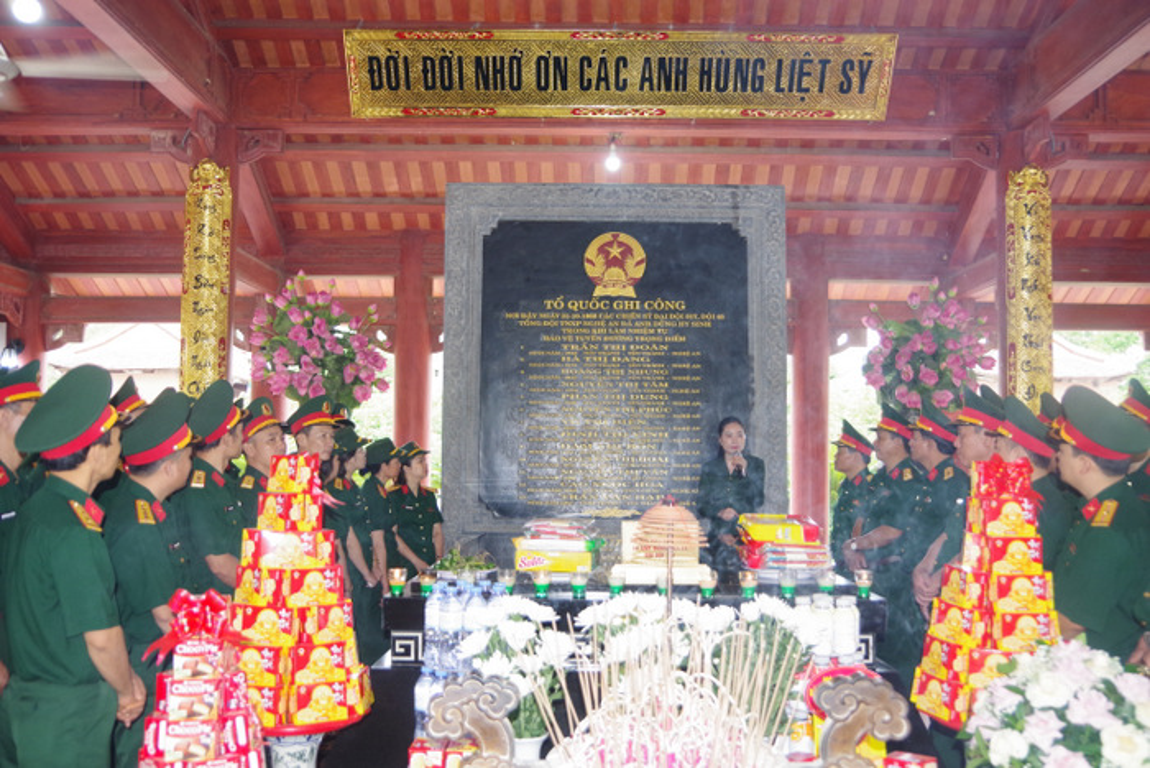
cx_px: 575
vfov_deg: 42.3
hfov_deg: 60.3
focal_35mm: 31
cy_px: 384
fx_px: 990
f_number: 4
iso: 800
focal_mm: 21
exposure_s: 1/50
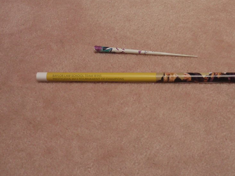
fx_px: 380
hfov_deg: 34.1
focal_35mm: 56
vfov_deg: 26.0
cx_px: 149
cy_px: 61
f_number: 4.5
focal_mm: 20
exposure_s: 1/100
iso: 800
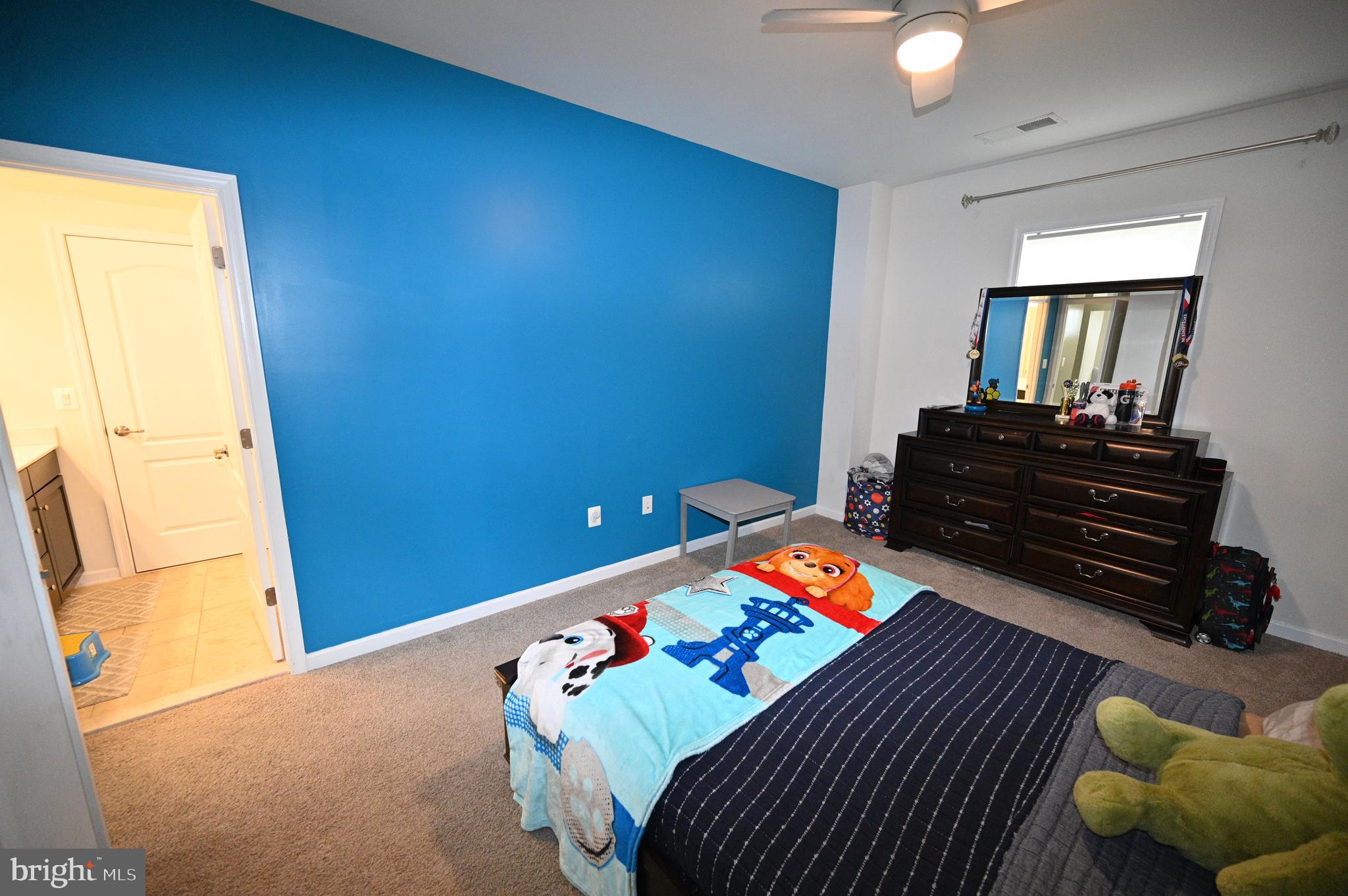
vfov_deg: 81.1
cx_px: 674
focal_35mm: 14
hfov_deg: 104.3
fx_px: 524
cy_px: 448
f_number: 4
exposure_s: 1/200
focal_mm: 14
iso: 2800
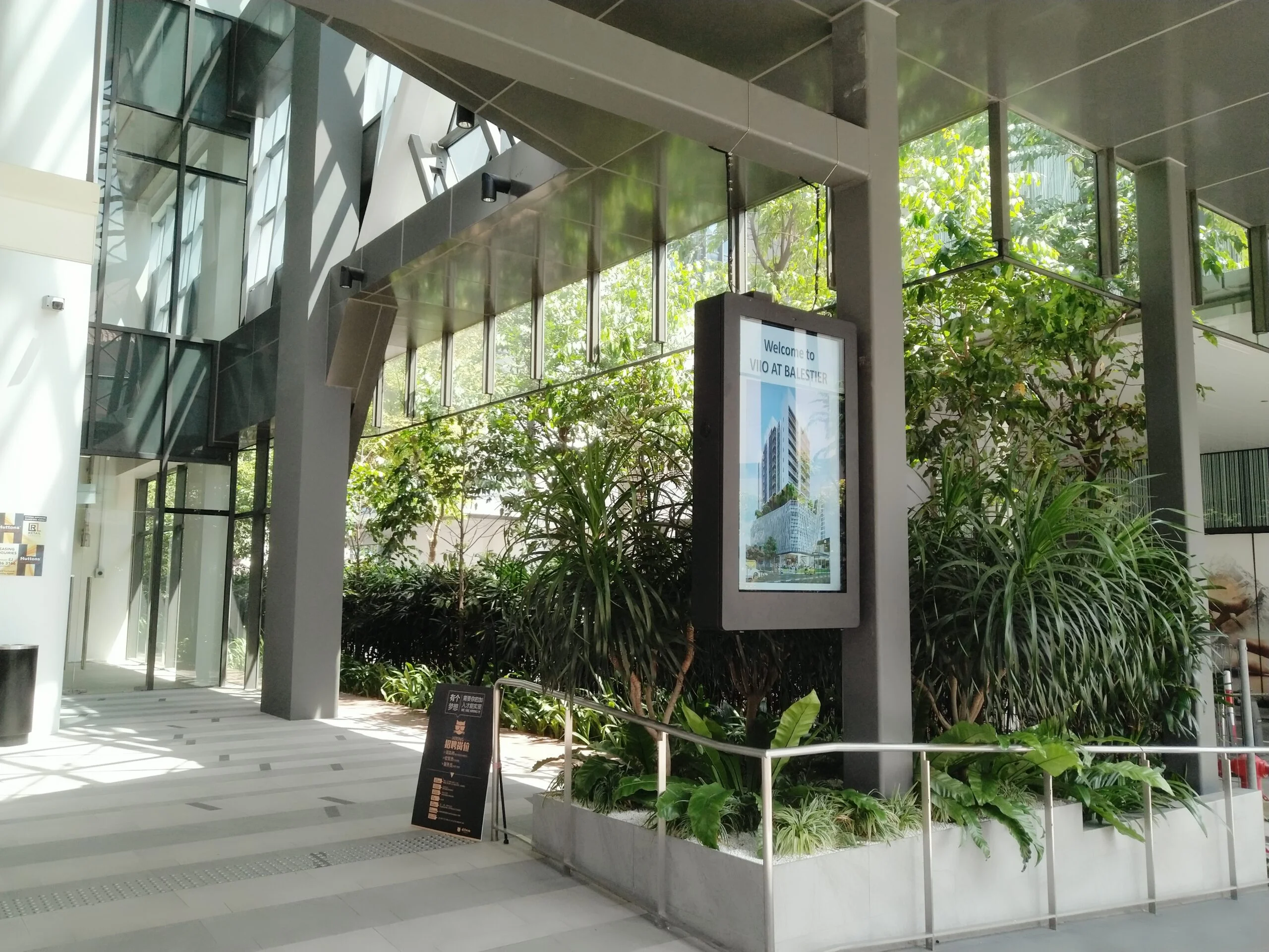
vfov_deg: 51.4
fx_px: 990
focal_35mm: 27
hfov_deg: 65.3
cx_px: 634
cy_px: 476
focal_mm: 3.95
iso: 147
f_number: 1.8
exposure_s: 1/269
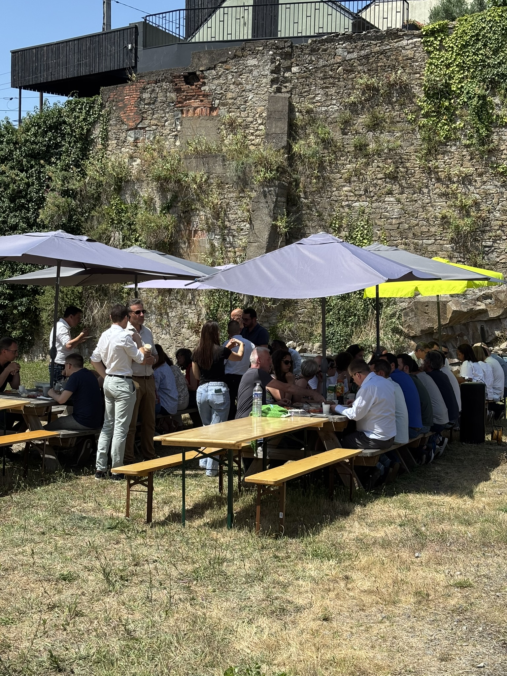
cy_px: 338
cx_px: 254
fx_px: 1015
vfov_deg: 36.8
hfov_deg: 28.0
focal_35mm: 52
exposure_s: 1/2513
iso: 32
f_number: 1.6
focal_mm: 5.96
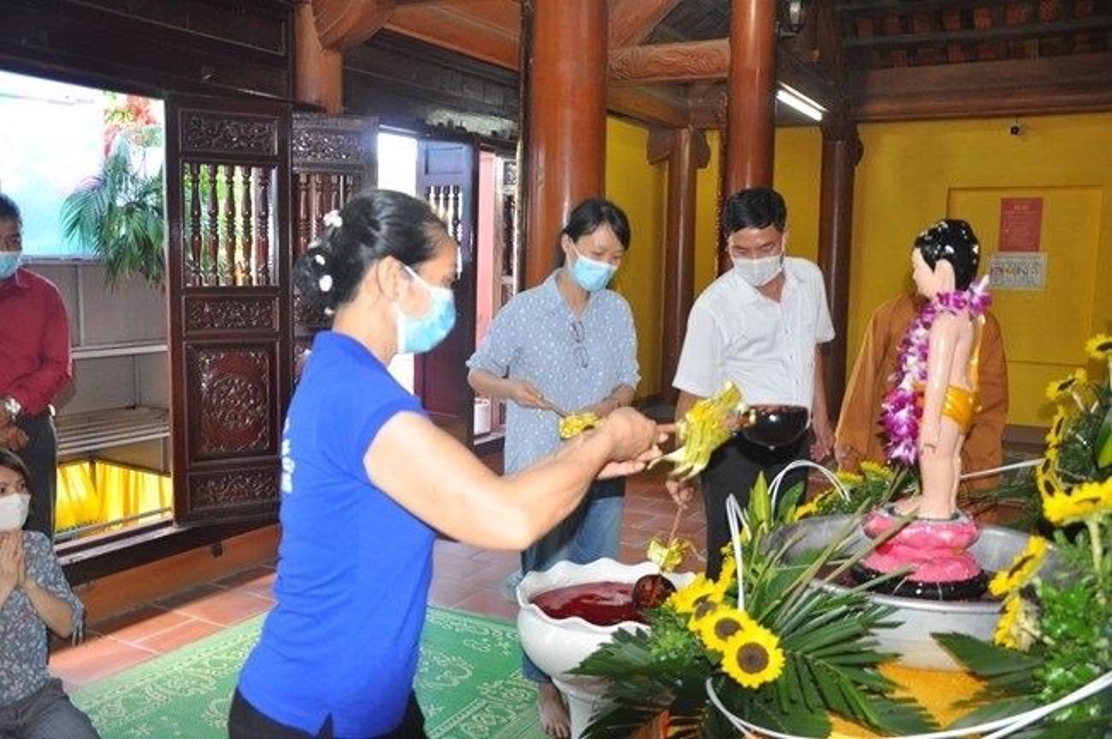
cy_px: 370
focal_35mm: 32
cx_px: 556
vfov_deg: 41.6
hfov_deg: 59.5
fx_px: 972
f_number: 4.5
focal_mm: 21
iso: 1250
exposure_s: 1/80
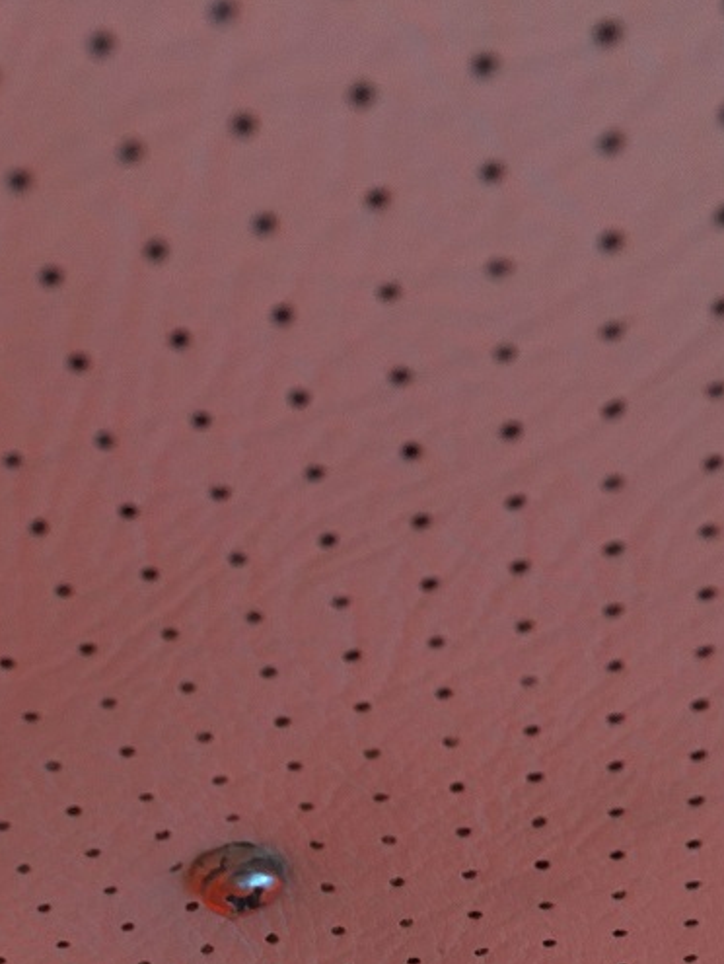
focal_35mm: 59
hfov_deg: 24.3
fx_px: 1643
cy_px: 974
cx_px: 95
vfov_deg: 30.3
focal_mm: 4.15
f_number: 2.2
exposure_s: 1/33
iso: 160
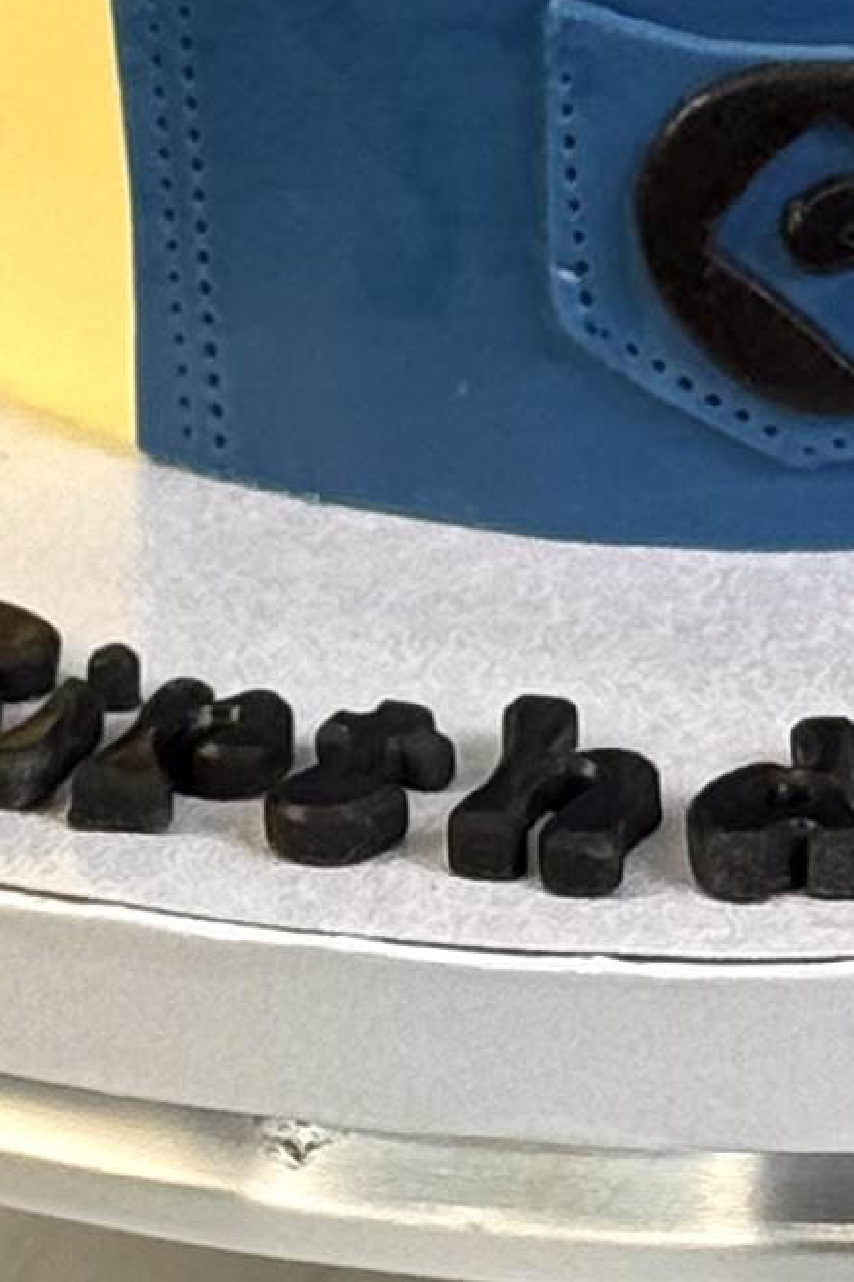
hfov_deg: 5.5
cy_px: -248
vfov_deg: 8.1
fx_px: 8935
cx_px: 877
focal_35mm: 251
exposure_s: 1/373
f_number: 1.78
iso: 80
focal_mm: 6.76
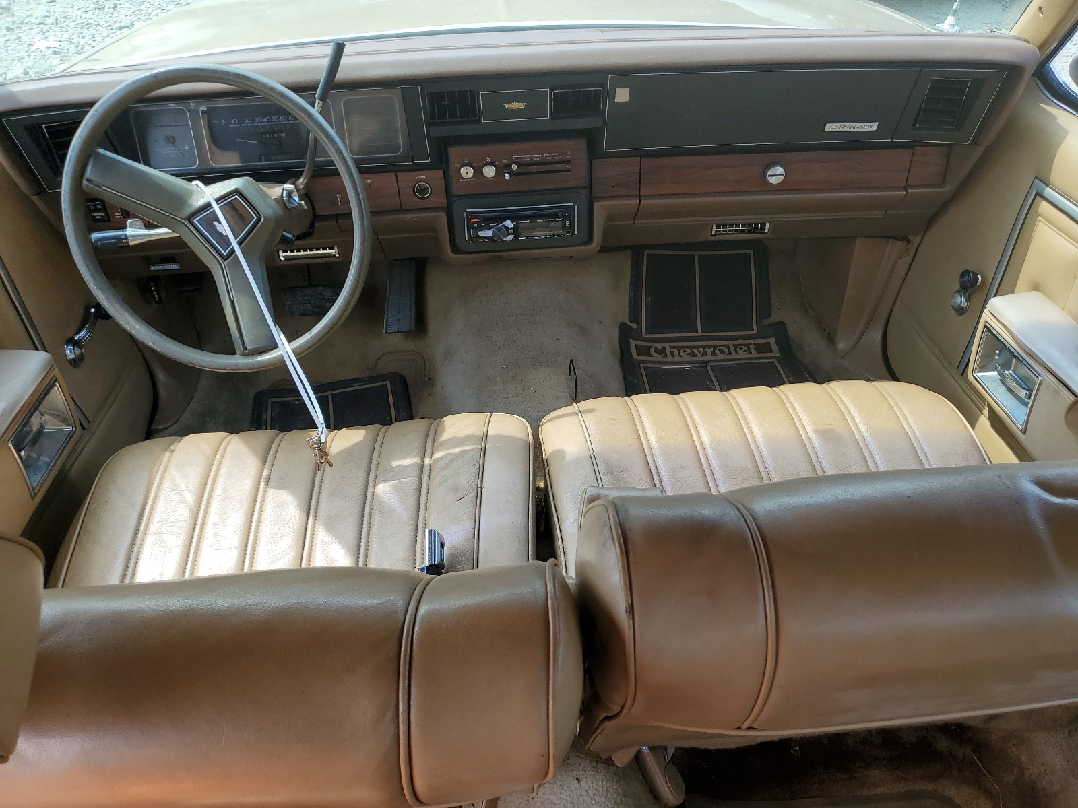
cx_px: 539
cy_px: 404
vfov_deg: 53.1
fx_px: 810
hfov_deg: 67.3
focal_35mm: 26
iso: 50
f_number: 1.5
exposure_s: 1/500
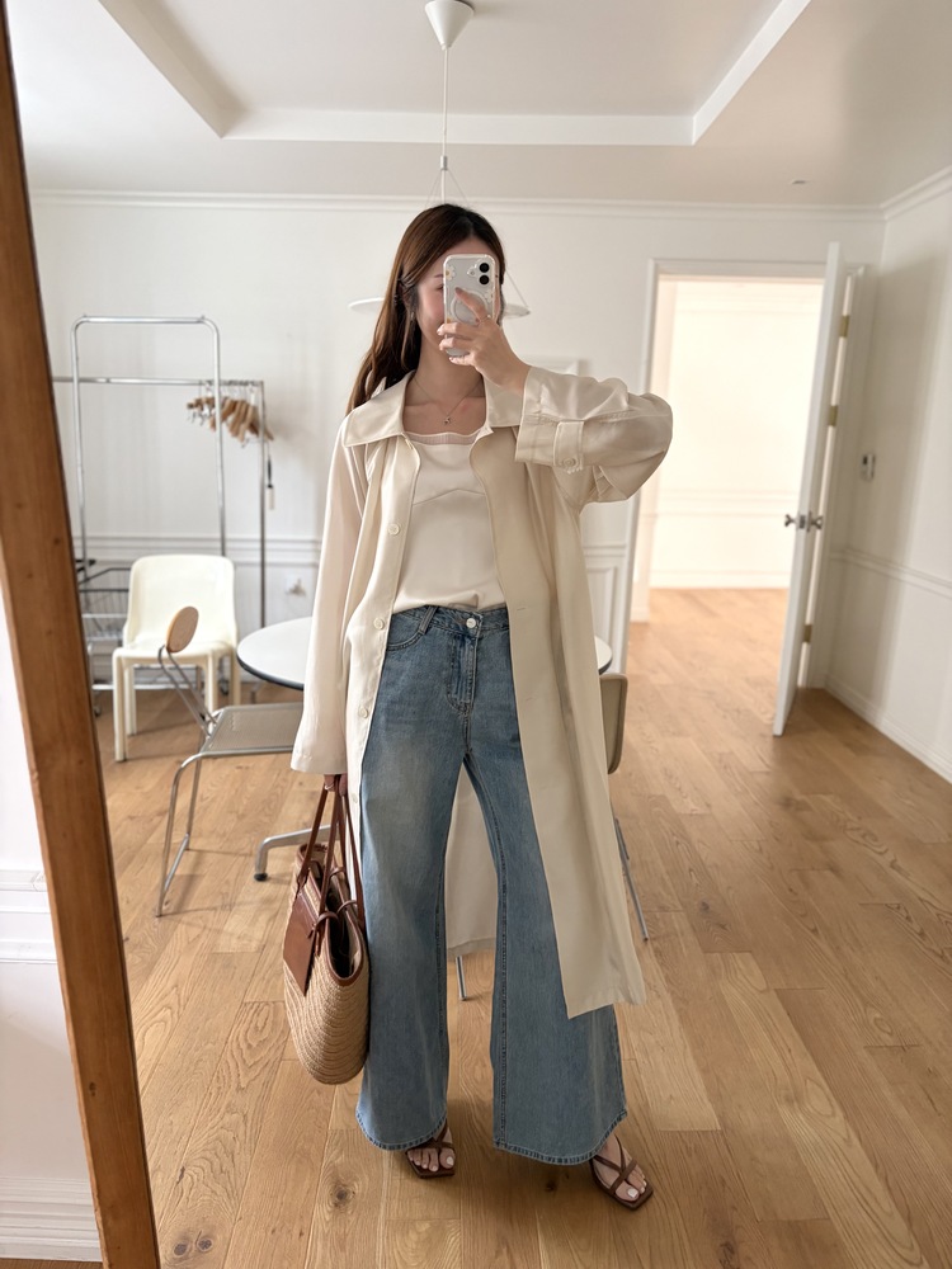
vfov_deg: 67.3
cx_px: 476
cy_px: 634
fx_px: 953
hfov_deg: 53.1
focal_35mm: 26
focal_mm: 5.96
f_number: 1.6
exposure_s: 1/60
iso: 250
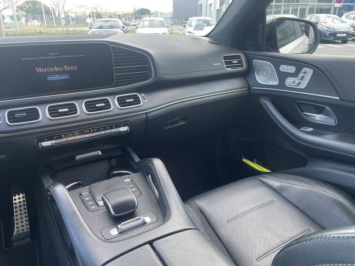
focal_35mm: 26
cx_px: 178
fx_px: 267
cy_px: 133
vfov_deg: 53.1
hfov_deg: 67.3
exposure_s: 1/121
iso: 100
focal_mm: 4.2
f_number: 1.6
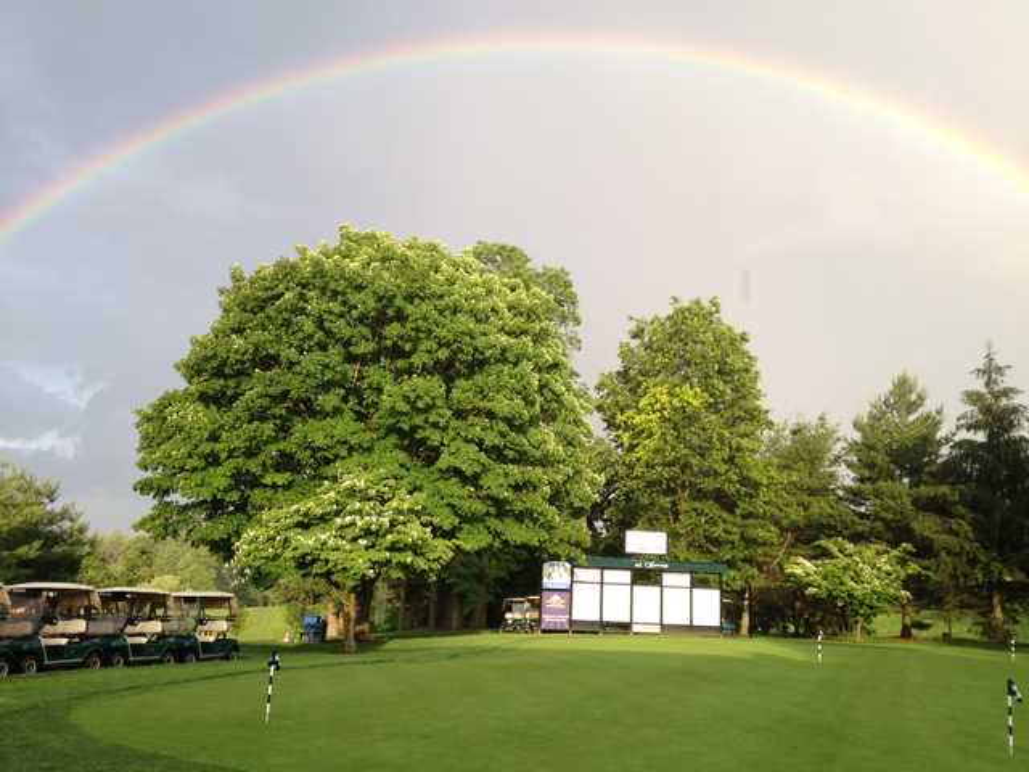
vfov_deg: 40.7
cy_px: 386
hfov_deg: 52.6
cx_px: 514
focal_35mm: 35
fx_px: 1040
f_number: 2.4
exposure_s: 1/260
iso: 64
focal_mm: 4.28
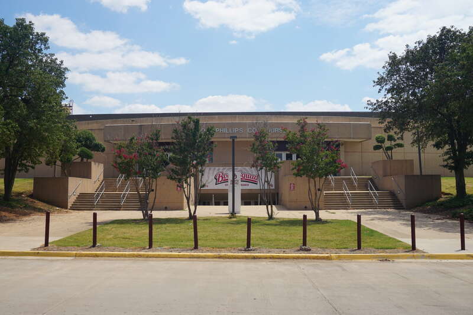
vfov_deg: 36.9
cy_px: 158
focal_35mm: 36
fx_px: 473
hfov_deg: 53.1
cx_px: 236
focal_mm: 24
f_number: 11
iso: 100
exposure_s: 1/160
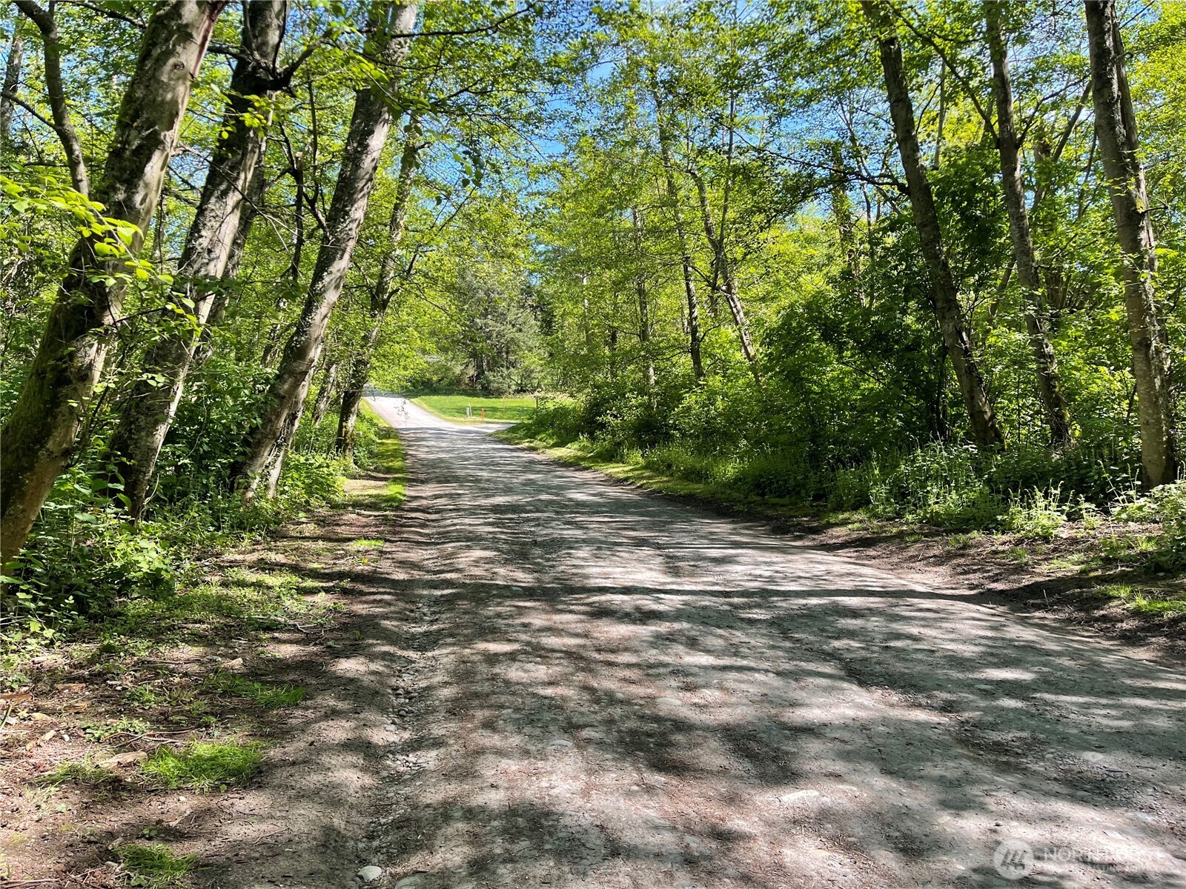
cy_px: 444
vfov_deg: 54.9
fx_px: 857
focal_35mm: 25
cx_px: 593
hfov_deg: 69.4
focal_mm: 5.1
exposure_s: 1/455
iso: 32
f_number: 1.6
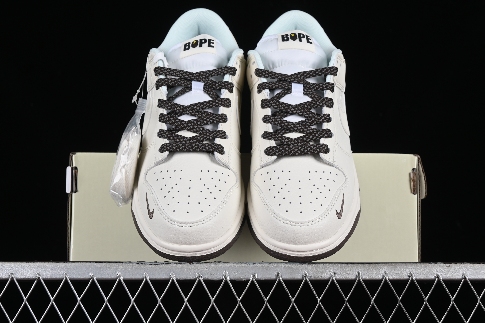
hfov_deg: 27.0
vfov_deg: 18.2
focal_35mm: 75
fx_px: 1010
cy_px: 162
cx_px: 242
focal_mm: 50
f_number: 8
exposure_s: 1/100
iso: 160
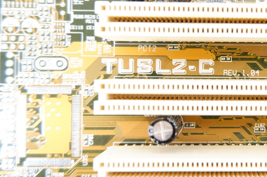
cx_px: 223
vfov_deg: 33.2
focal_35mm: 40
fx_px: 296
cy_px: 69
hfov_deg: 45.4
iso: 250
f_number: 3.5
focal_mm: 15
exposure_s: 1/25
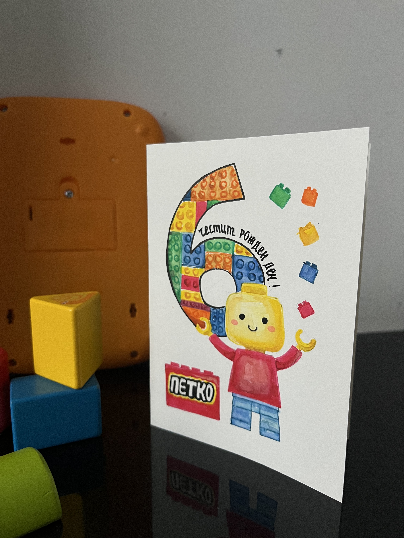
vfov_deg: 67.3
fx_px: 405
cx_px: 202
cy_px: 269
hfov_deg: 53.1
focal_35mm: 26
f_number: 1.6
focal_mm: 5.1
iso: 125
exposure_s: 1/60
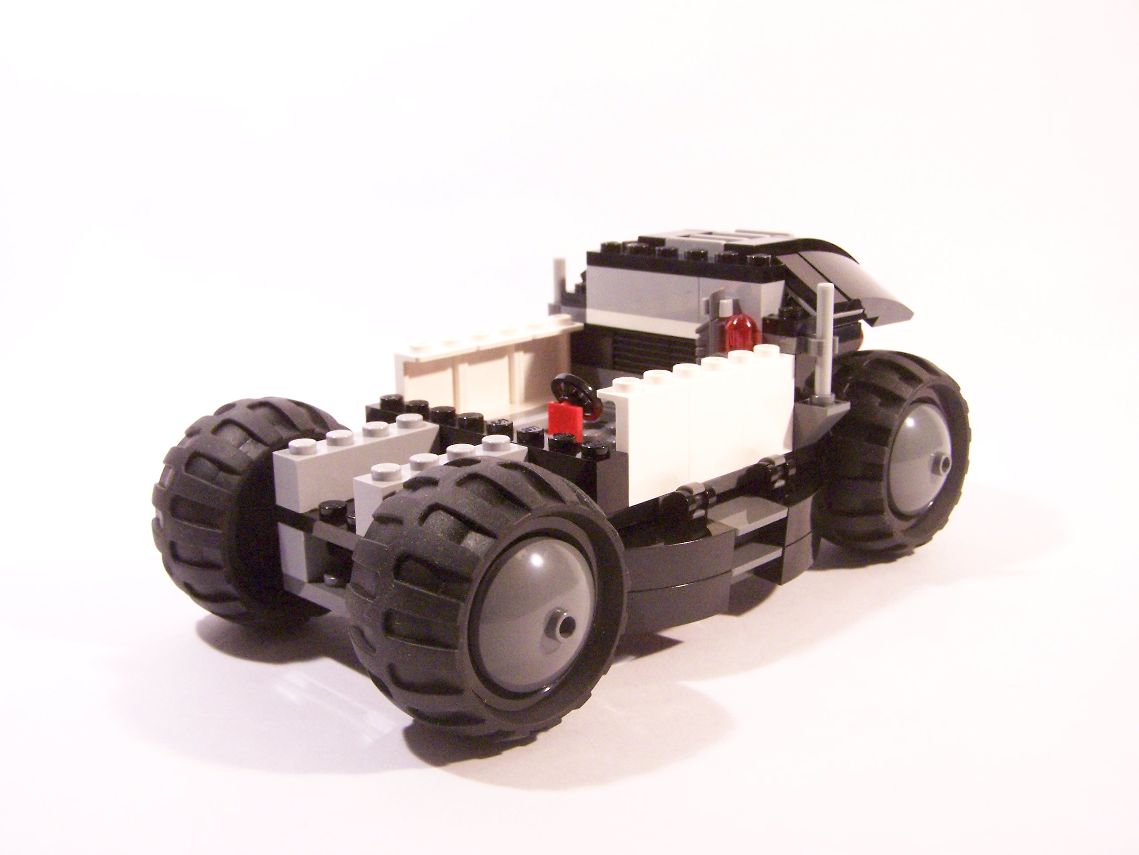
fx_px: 1250
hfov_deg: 49.0
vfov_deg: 37.7
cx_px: 570
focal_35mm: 38
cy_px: 428
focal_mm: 6.3
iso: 400
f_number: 3.6
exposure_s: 1/30
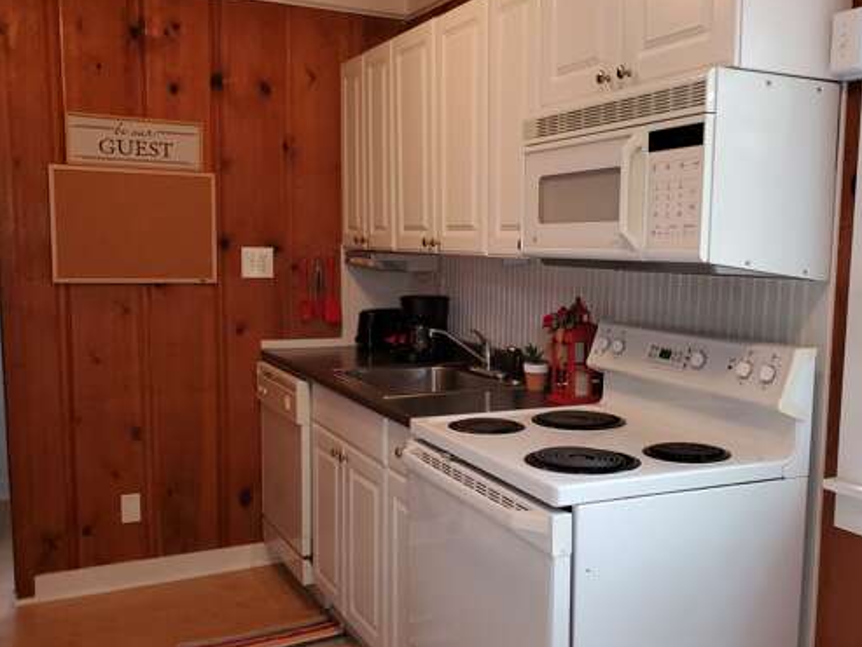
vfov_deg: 39.6
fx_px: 897
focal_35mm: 36
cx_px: 539
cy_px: 371
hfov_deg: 50.8
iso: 125
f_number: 2.4
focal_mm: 4.3
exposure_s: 1/60
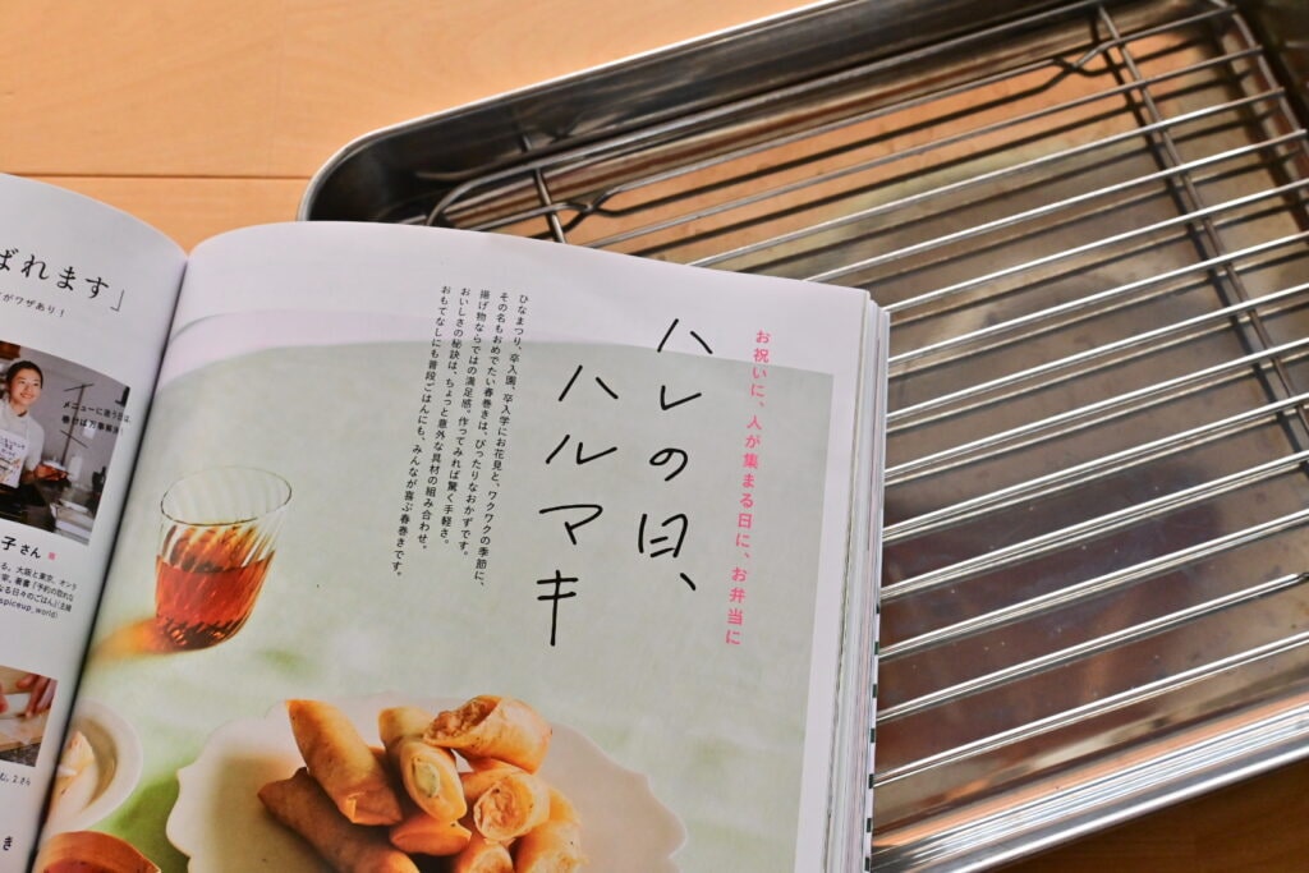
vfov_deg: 35.5
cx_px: 654
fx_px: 1364
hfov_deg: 51.3
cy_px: 436
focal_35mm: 38
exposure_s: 1/160
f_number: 6.3
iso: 1000
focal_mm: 25
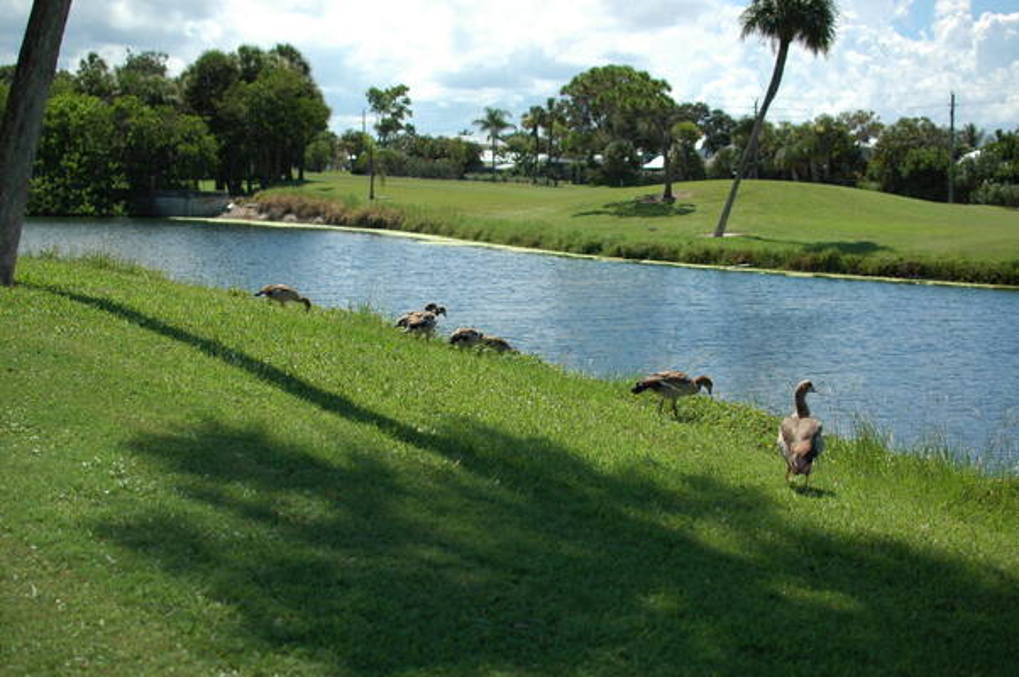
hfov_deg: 37.9
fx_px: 1484
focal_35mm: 52
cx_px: 510
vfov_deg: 25.7
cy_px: 338
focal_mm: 35
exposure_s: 1/8000
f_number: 2.5
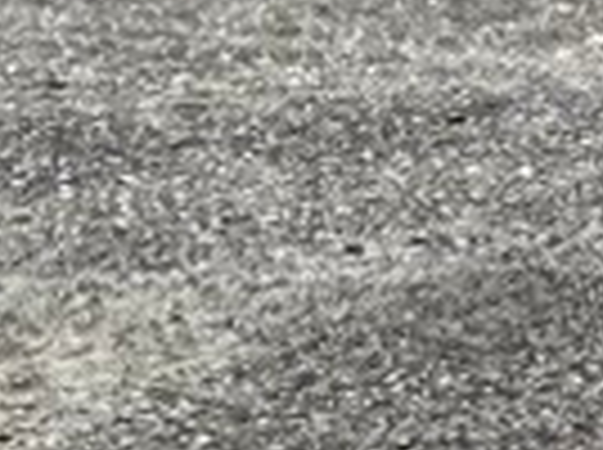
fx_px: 3460
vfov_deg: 7.2
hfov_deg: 8.4
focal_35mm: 199
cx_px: 1778
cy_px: -432
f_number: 1.6
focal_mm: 4.2
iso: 32
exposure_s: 1/2618
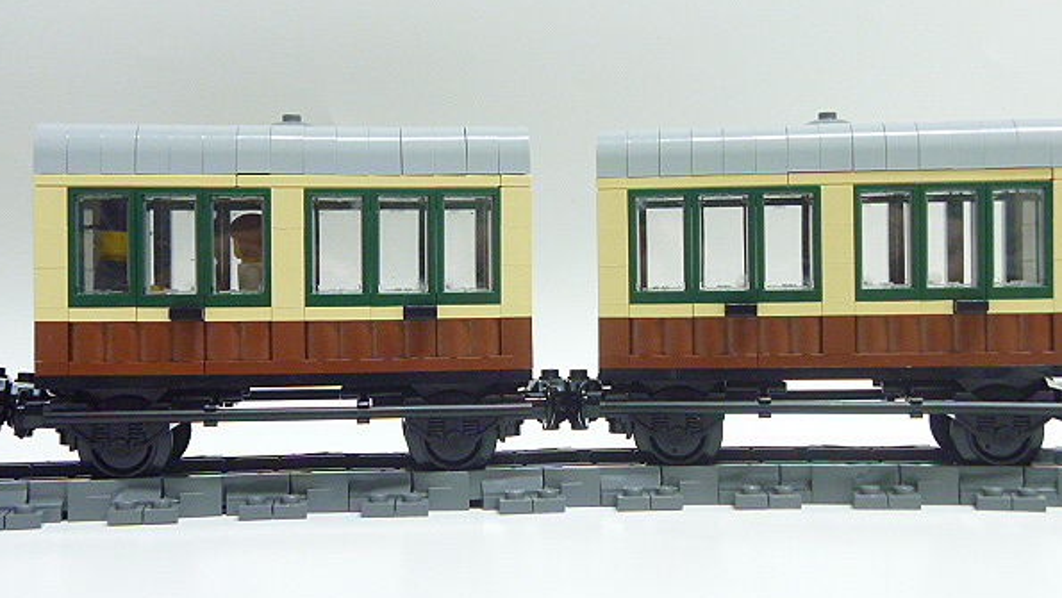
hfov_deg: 49.4
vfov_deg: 29.0
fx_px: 1155
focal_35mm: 41
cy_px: 307
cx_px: 543
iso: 400
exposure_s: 1/8
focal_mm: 6.3
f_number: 3.5
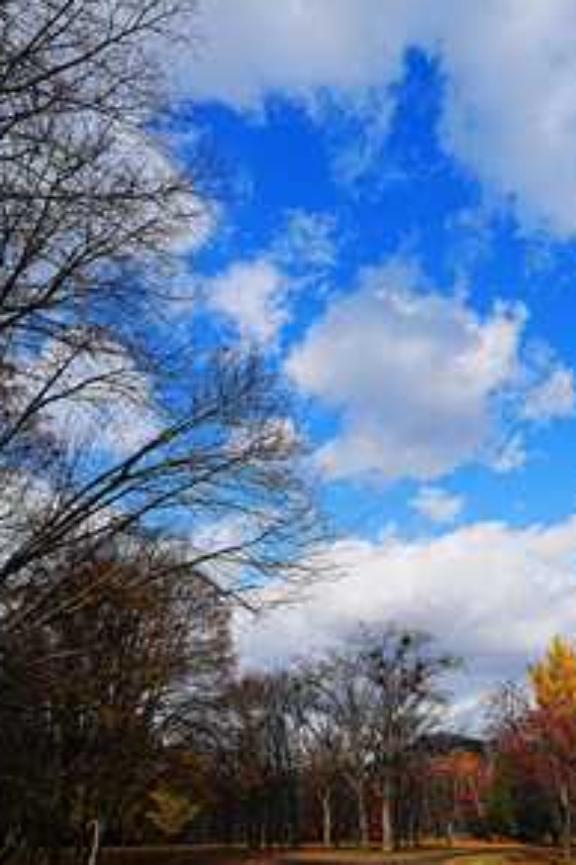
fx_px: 528
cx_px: 352
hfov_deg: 56.7
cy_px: 538
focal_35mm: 22
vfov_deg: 77.2
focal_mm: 16
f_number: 8
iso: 100
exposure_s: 1/400
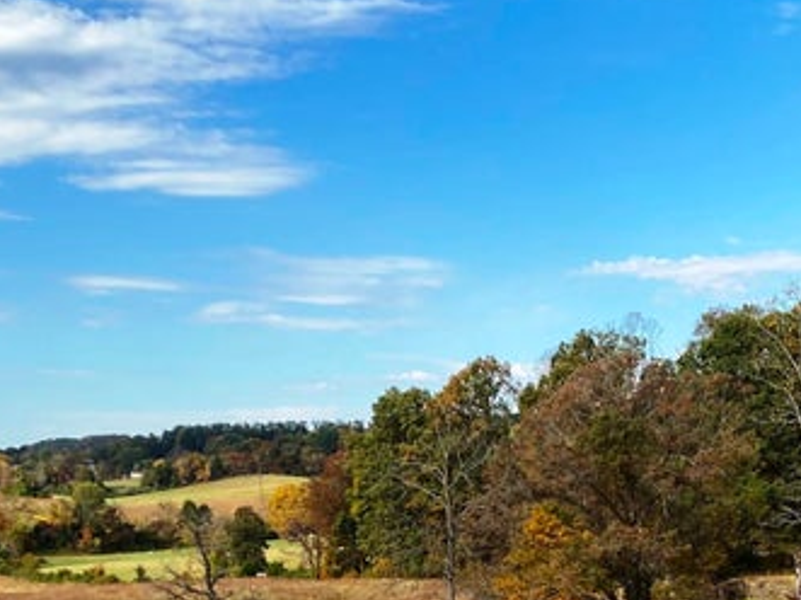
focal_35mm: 67
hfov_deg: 29.0
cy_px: 660
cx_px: 430
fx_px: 1550
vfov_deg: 20.9
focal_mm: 4.25
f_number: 1.8
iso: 32
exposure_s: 1/1927
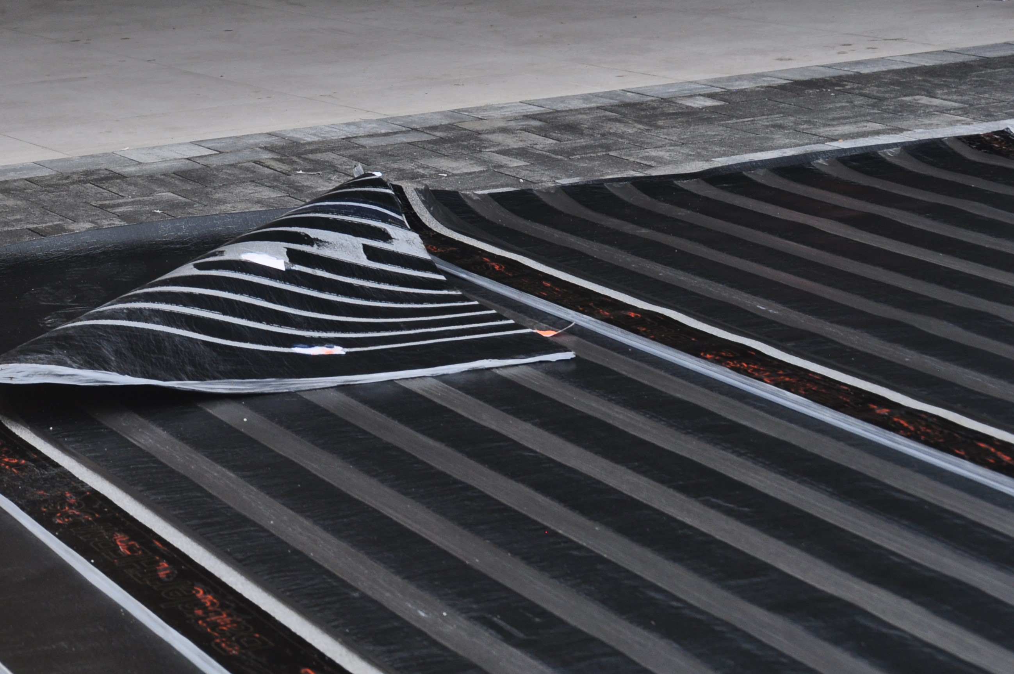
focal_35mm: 66
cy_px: 337
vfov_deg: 20.6
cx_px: 507
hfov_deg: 30.5
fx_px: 1857
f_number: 8
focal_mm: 44
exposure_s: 1/60
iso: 320
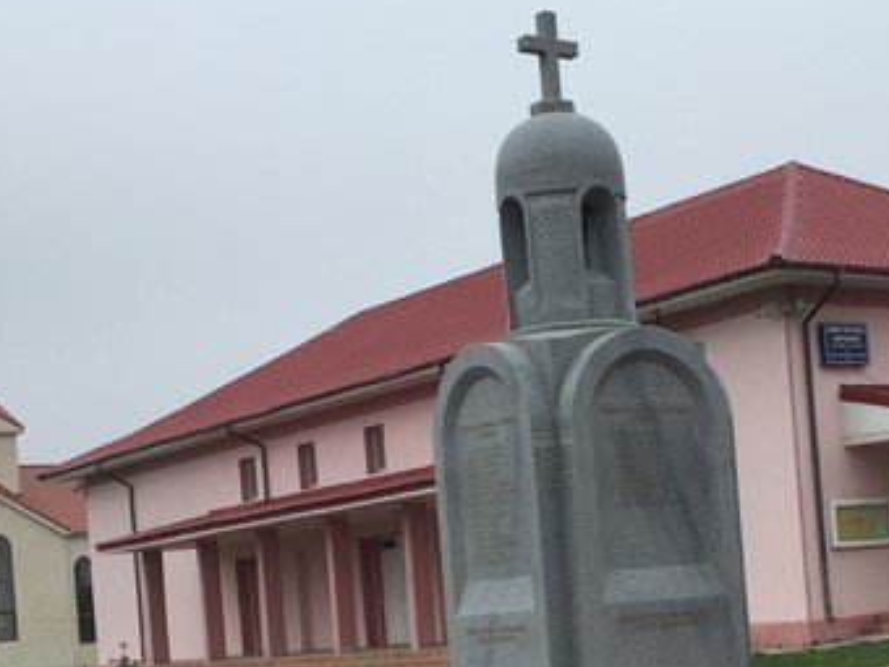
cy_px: 595
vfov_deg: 19.8
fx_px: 1875
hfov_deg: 26.4
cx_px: 645
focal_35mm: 73
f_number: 2.2
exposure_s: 1/1163
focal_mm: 4.15
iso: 32
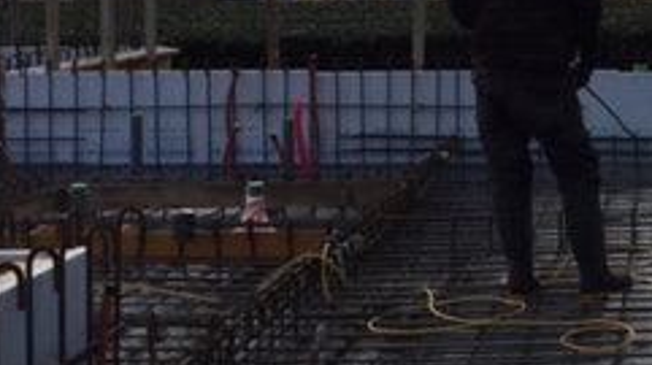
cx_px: 709
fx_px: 1451
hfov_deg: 23.8
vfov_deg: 14.1
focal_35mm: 84
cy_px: 8
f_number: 2.2
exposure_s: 1/4405
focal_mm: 4.15
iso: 32
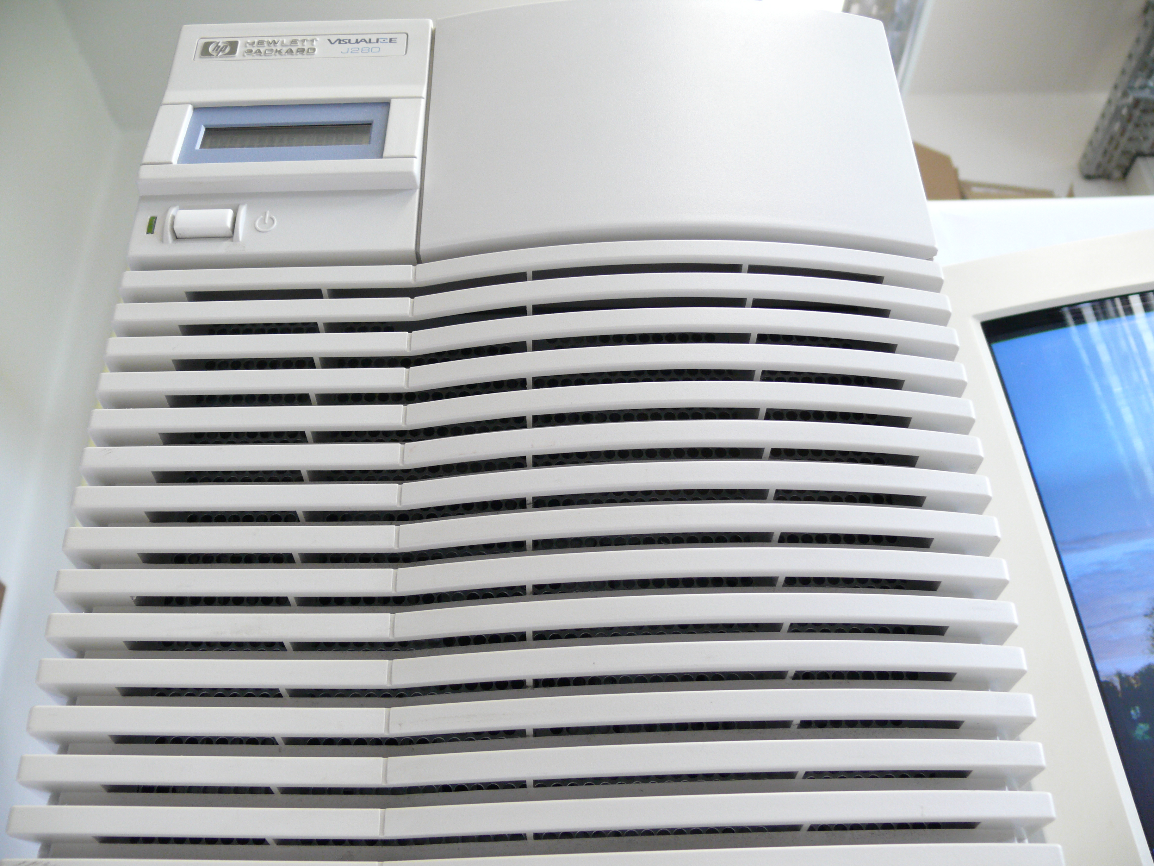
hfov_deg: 52.6
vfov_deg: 40.7
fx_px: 1167
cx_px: 577
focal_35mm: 35
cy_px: 433
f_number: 2.8
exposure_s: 1/30
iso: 200
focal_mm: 7.4
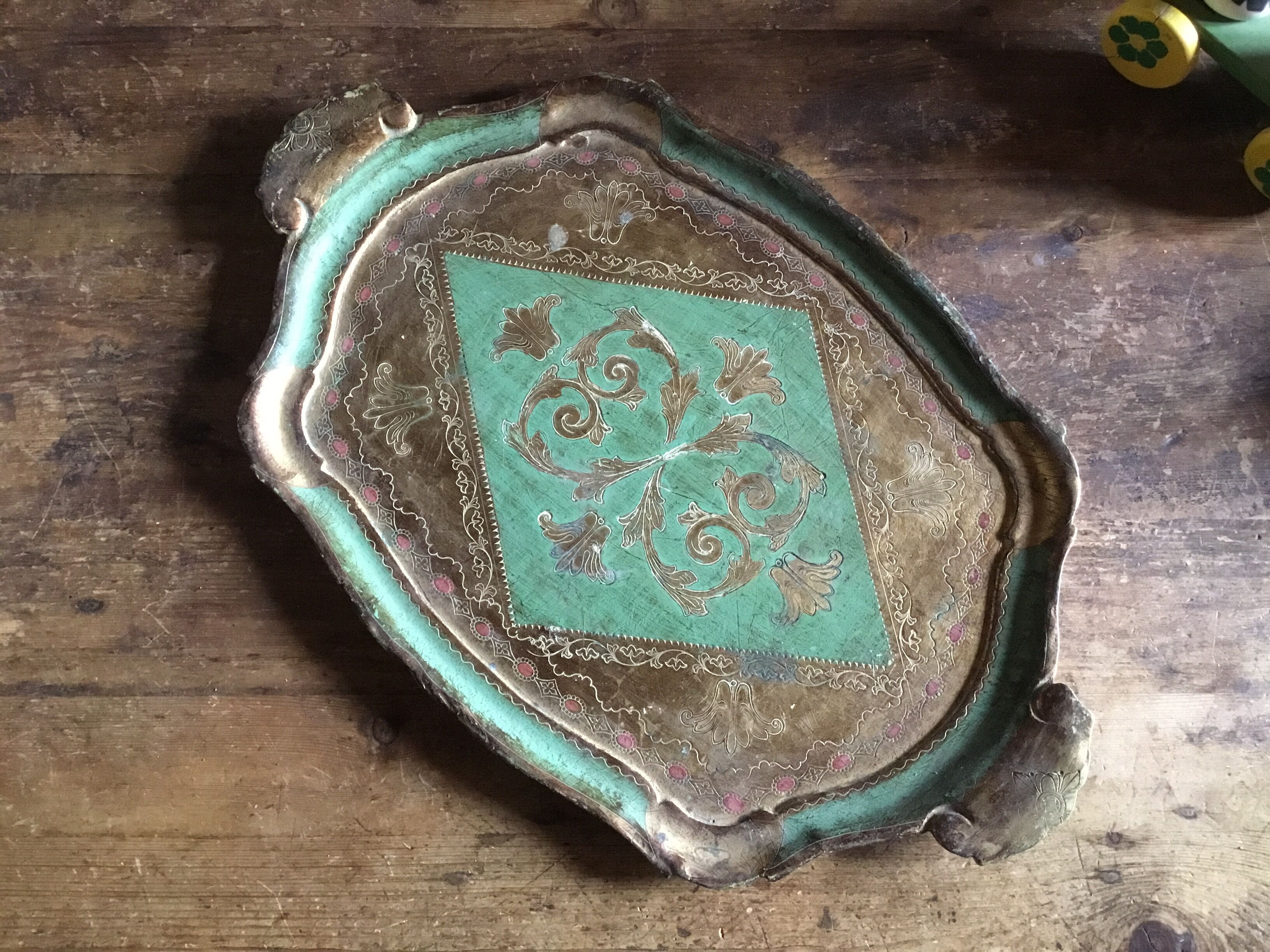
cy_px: 476
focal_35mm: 31
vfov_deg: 45.4
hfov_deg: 58.4
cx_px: 635
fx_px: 1137
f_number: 2.4
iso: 250
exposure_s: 1/17
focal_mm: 3.3
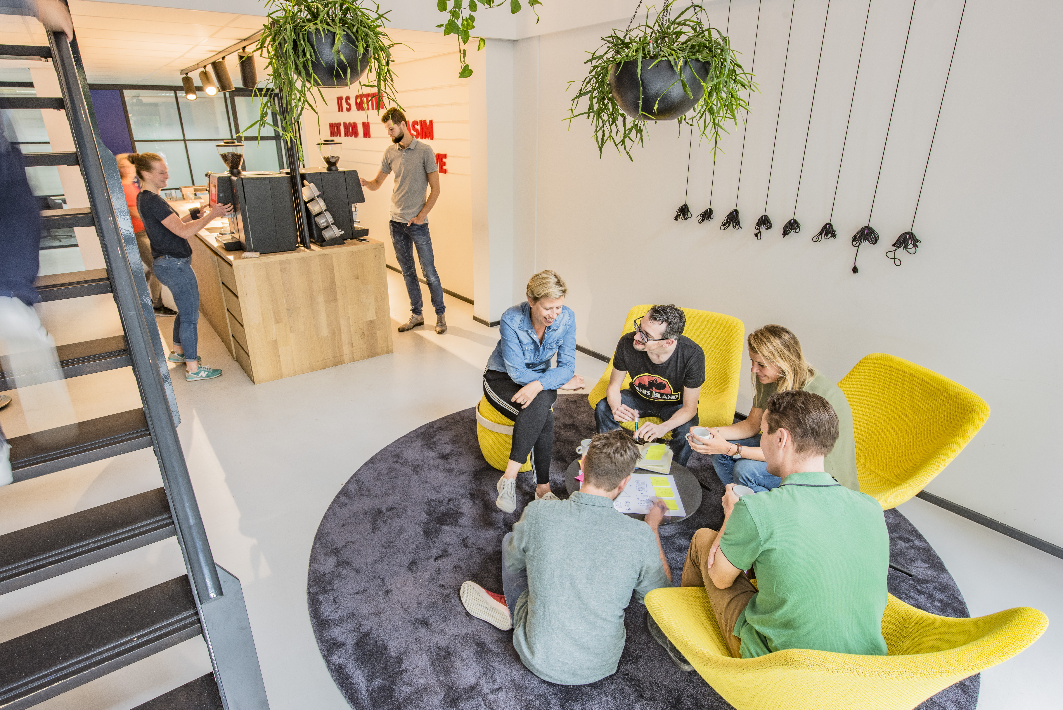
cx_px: 505
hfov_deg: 83.9
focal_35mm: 20
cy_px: 366
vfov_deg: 62.0
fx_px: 591
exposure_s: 1/5
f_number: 9
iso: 320
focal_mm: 19
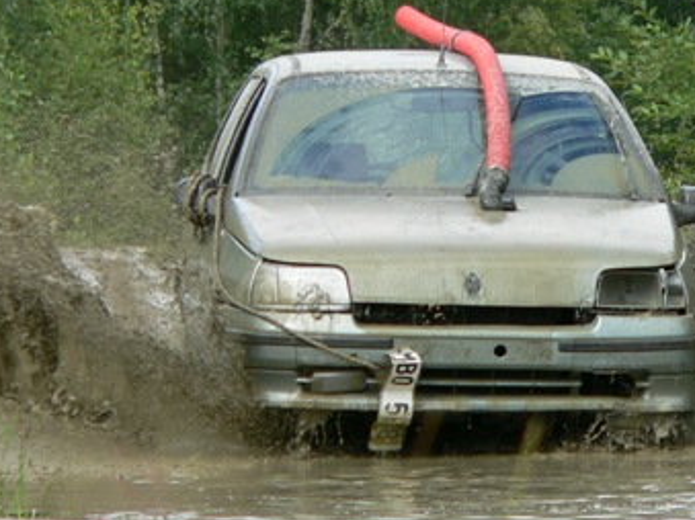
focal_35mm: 674
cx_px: 510
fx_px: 13527
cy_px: 268
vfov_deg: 2.2
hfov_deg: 2.9
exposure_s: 1/250
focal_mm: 59.5
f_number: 4
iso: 80
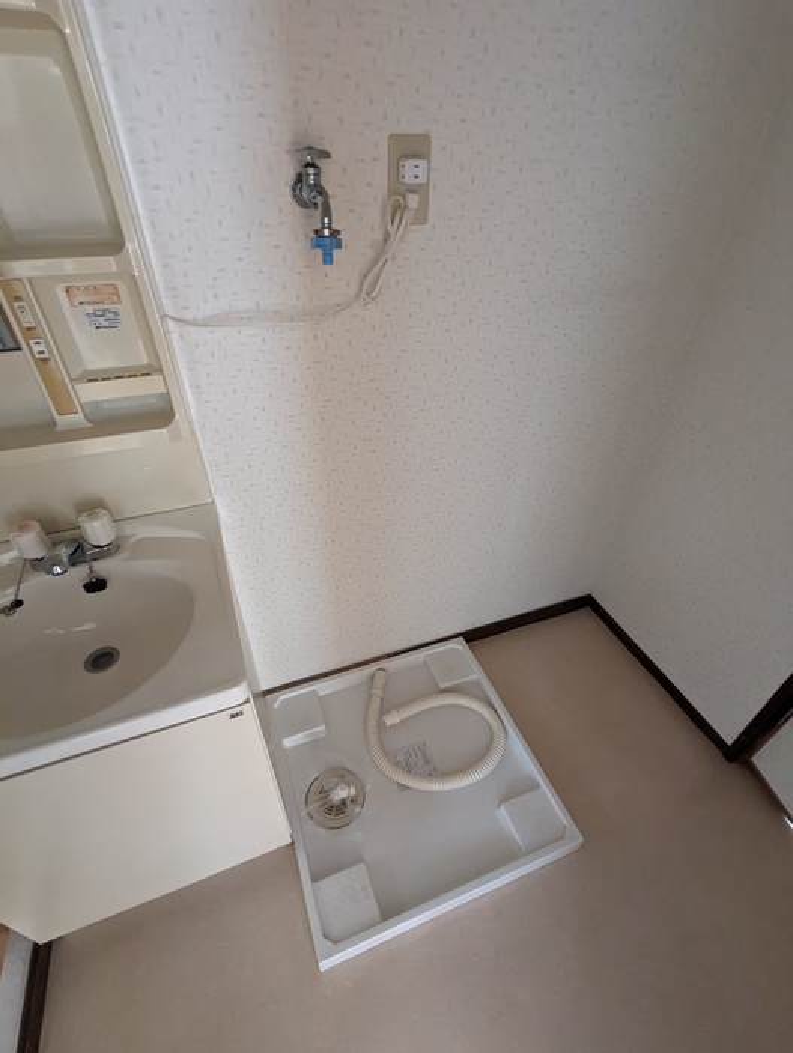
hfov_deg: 78.2
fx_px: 488
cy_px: 526
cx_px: 396
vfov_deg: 94.4
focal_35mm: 16
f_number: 2.2
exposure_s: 1/26.5
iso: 903
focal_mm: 2.35
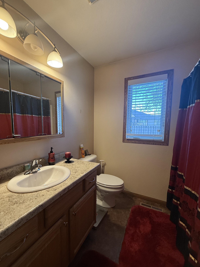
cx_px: 93
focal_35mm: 15
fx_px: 116
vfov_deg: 98.1
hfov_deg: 81.6
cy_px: 138
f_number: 2.2
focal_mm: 2.22
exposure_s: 1/60
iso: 250
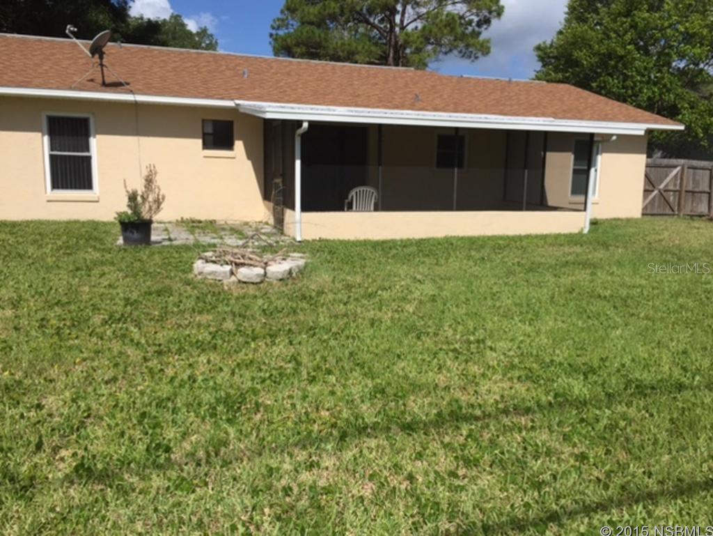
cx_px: 356
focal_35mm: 29
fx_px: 598
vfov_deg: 48.3
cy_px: 268
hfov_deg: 61.6
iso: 32
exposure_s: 1/3597
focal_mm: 4.15
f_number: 2.2
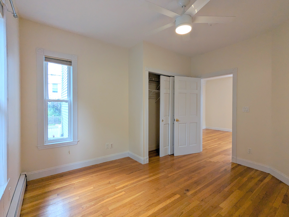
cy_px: 108
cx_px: 144
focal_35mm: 16
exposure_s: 1/40
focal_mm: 2.35
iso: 60
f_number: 2.2
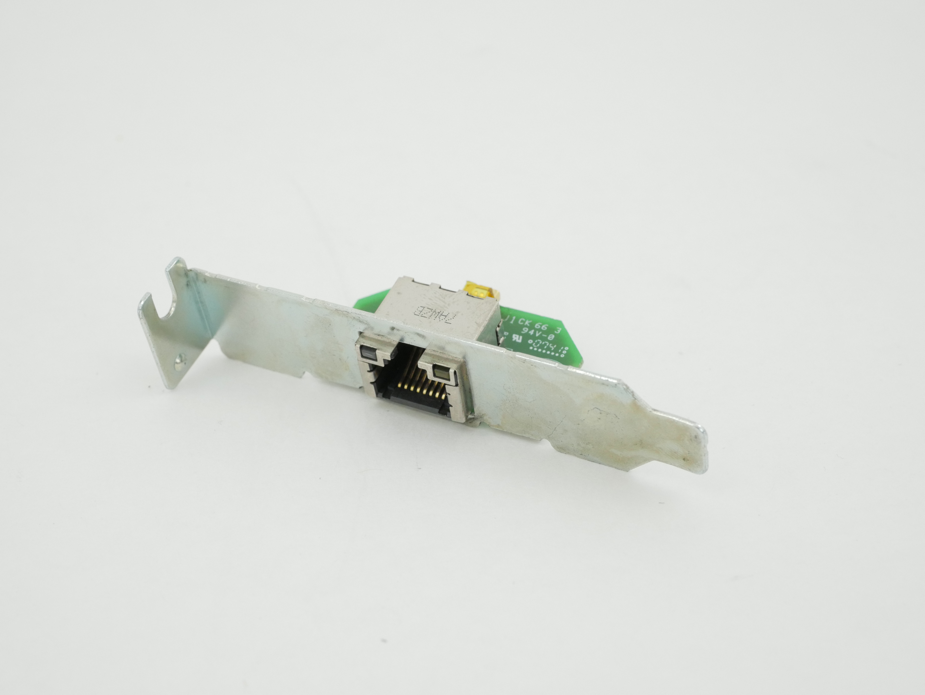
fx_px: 1604
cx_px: 462
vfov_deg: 24.4
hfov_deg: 32.2
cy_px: 348
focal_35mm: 60
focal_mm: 30
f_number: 7.1
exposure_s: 1/200
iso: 1600
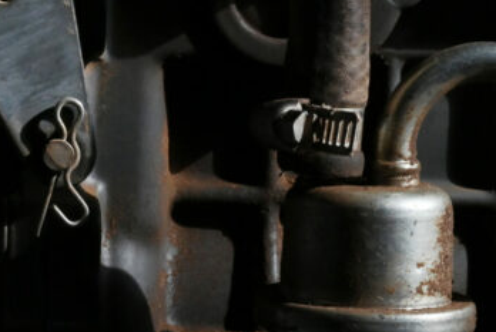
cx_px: -16
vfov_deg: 9.3
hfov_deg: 13.7
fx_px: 2028
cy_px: 88
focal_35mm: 147
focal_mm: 50
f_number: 16
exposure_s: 1/800
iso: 1600
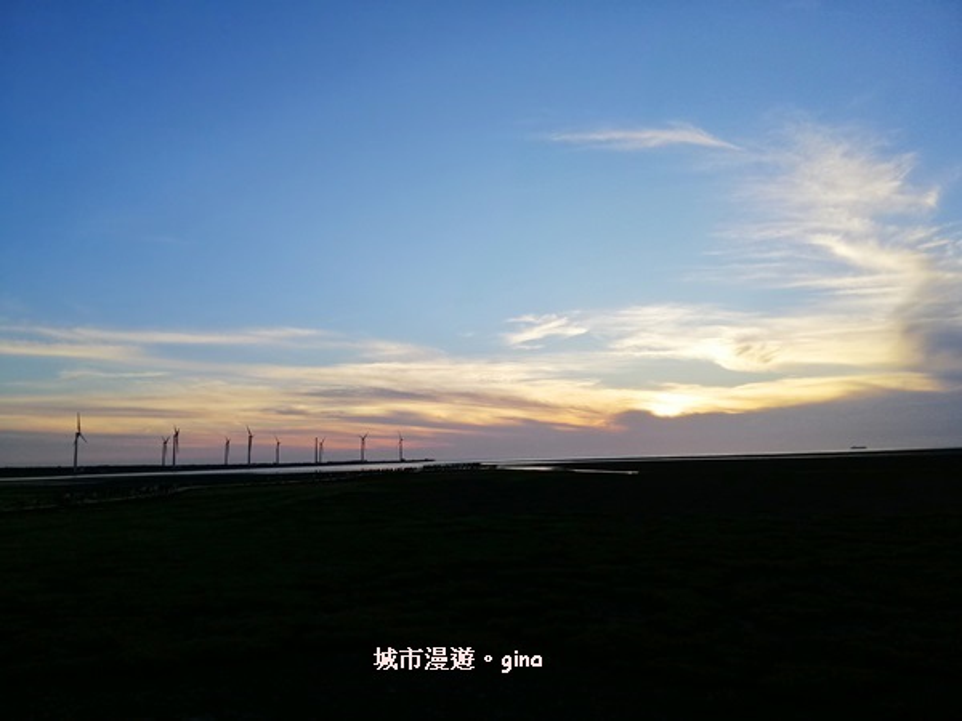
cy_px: 360
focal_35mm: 26
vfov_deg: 53.1
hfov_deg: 67.3
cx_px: 481
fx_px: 723
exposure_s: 1/534
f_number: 4
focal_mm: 3.81
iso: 50
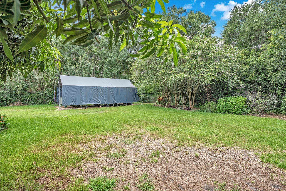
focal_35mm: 16
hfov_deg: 96.7
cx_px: 143
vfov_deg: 73.7
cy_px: 96
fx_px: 127
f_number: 5.6
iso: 100
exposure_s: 1/100
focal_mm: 16
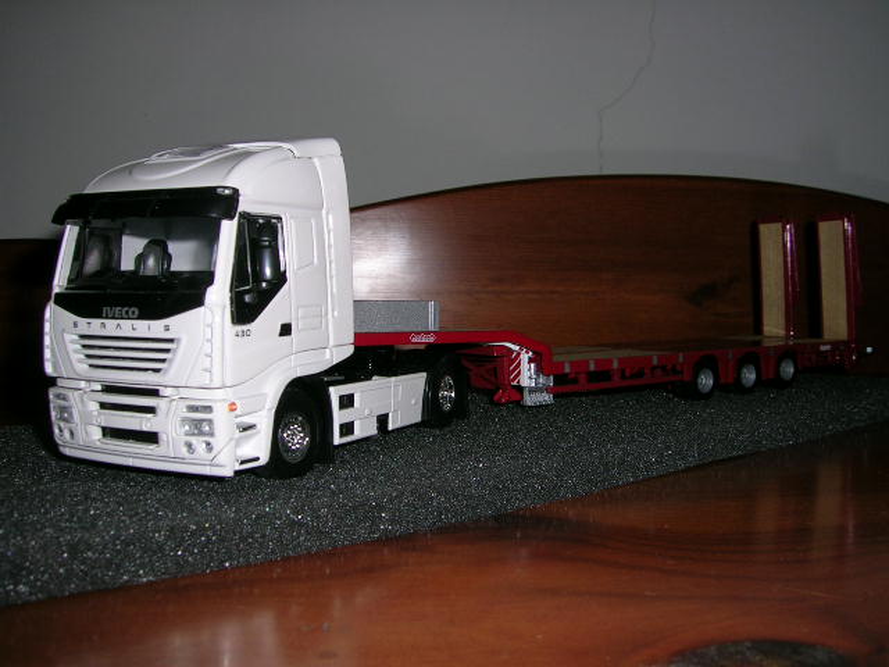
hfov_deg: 52.6
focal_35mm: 35
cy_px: 334
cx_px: 444
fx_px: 899
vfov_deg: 40.7
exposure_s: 1/60.1
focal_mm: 5.4
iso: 50
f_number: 4.8
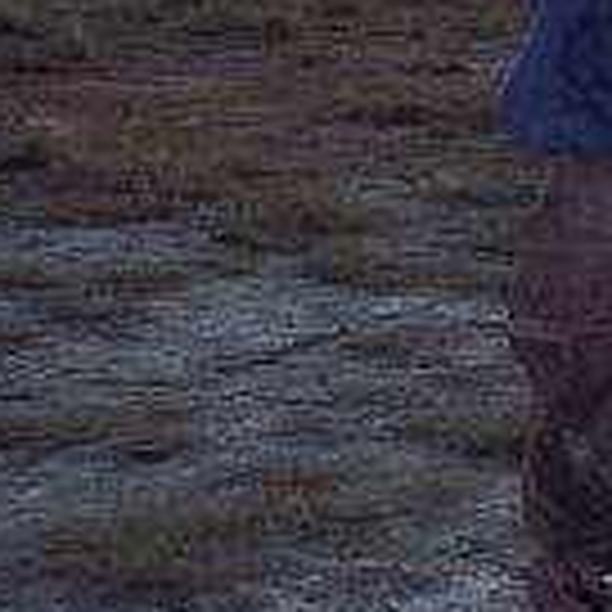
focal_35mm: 114
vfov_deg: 15.1
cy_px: 25
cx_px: 698
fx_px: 2280
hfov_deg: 14.9
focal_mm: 8
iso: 100
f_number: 2.8
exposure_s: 1/60
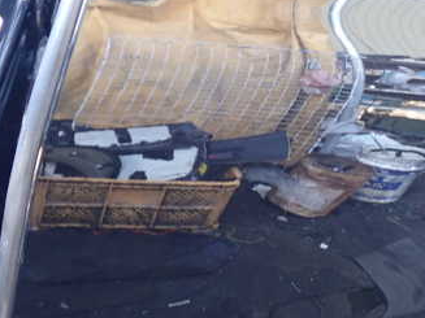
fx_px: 675
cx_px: 316
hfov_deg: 34.3
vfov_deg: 26.5
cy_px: 132
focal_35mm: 55
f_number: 2.3
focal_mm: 5.4
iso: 400
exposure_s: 1/30
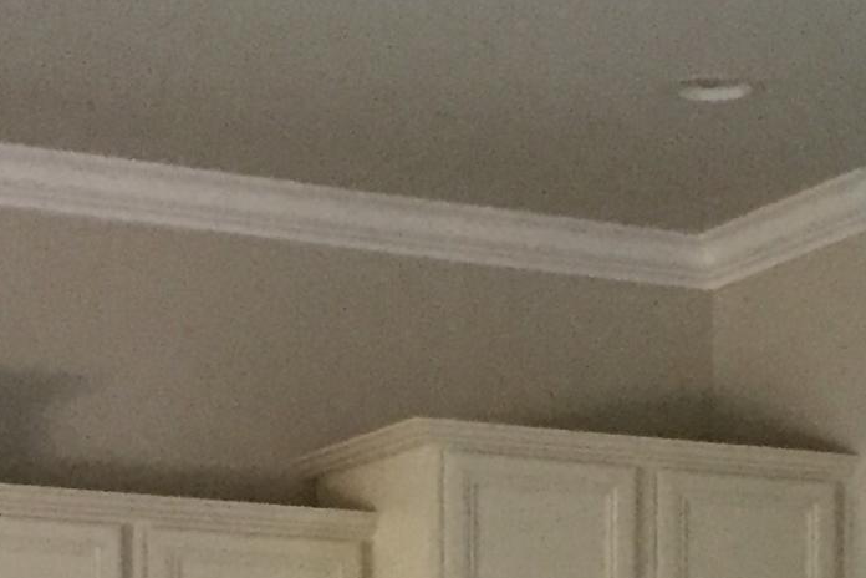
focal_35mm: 130
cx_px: 683
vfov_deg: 9.7
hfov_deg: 15.7
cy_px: 1241
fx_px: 3127
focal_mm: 4.15
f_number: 2.2
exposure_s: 1/24
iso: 250
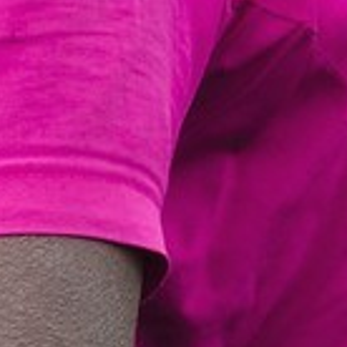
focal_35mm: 394
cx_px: -1182
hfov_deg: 4.1
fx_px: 4468
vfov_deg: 4.4
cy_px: 171
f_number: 9
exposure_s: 1/200
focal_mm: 40
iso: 400
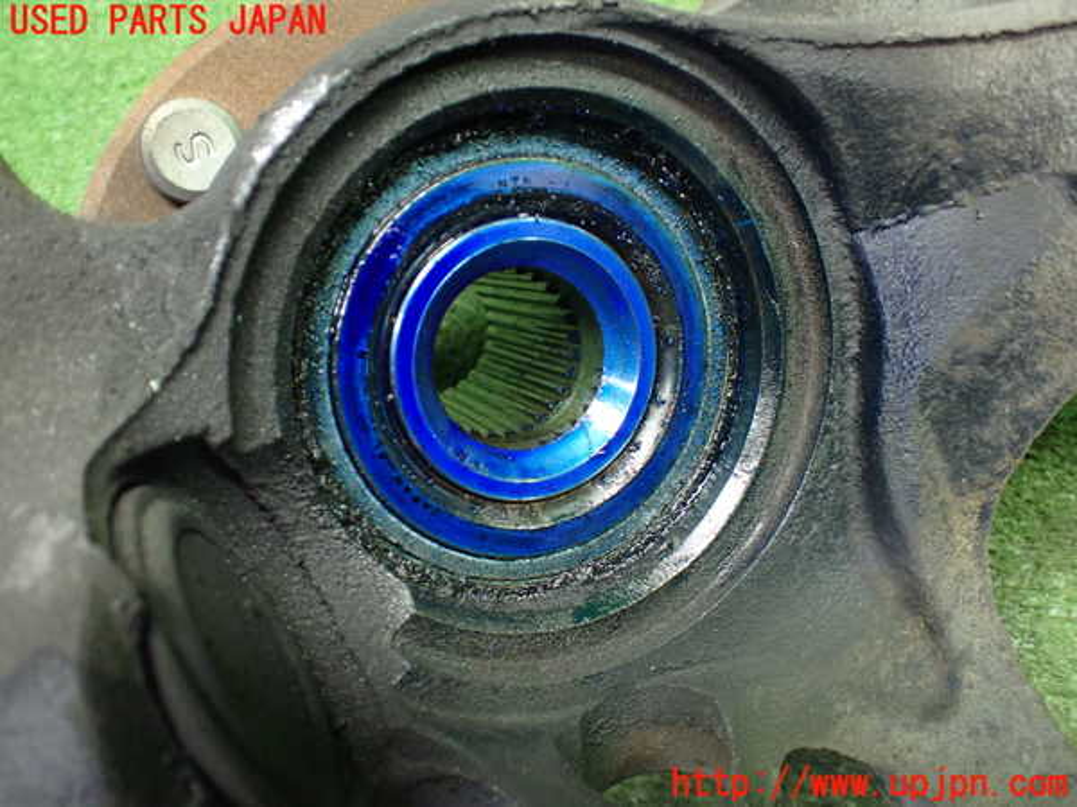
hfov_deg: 60.0
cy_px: 404
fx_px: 933
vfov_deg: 46.8
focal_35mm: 30
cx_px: 538
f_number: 2.3
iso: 800
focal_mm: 5.4
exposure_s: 1/40
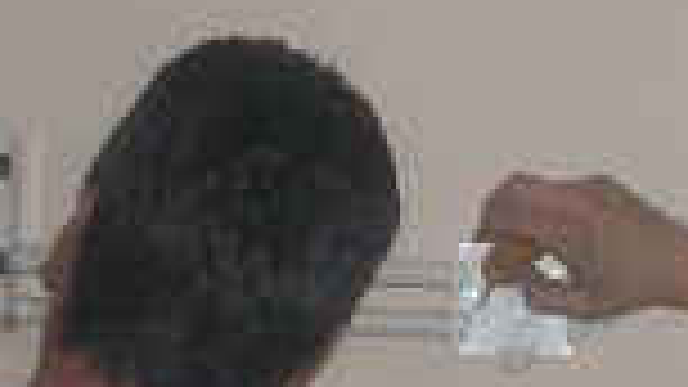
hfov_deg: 12.2
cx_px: 818
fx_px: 3155
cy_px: 513
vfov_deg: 6.9
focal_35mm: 173
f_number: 2.8
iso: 100
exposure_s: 1/45
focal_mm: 6.3
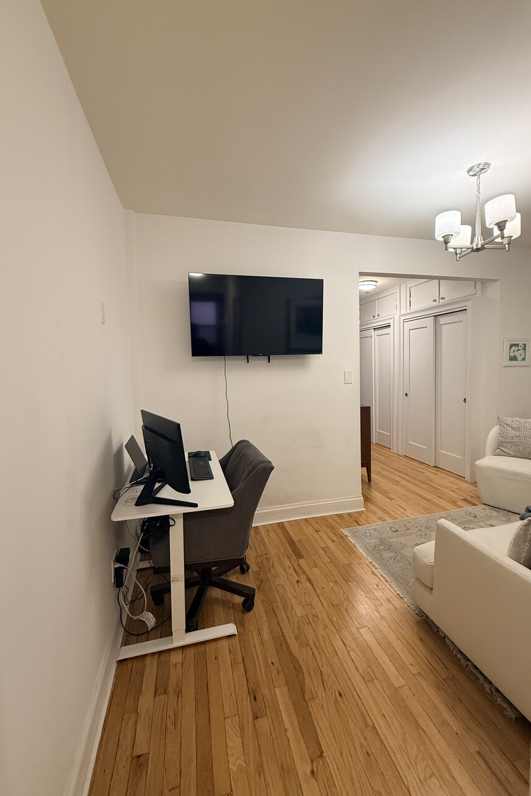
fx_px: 332
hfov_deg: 77.3
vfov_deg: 100.4
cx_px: 280
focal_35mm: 15
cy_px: 389
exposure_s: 1/60
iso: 250
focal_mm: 2.22
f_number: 2.2
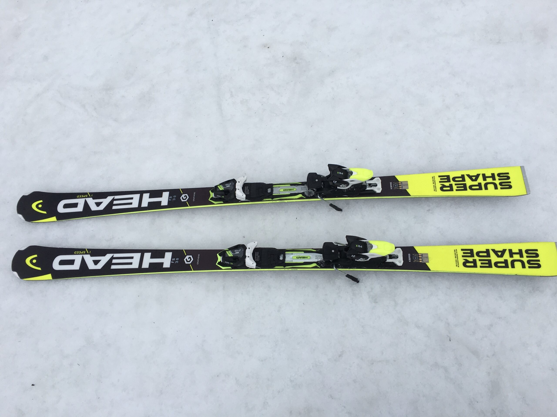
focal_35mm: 29
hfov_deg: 61.7
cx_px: 278
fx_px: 467
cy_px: 208
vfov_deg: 48.2
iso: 25
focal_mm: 4.15
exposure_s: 1/418
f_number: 2.2
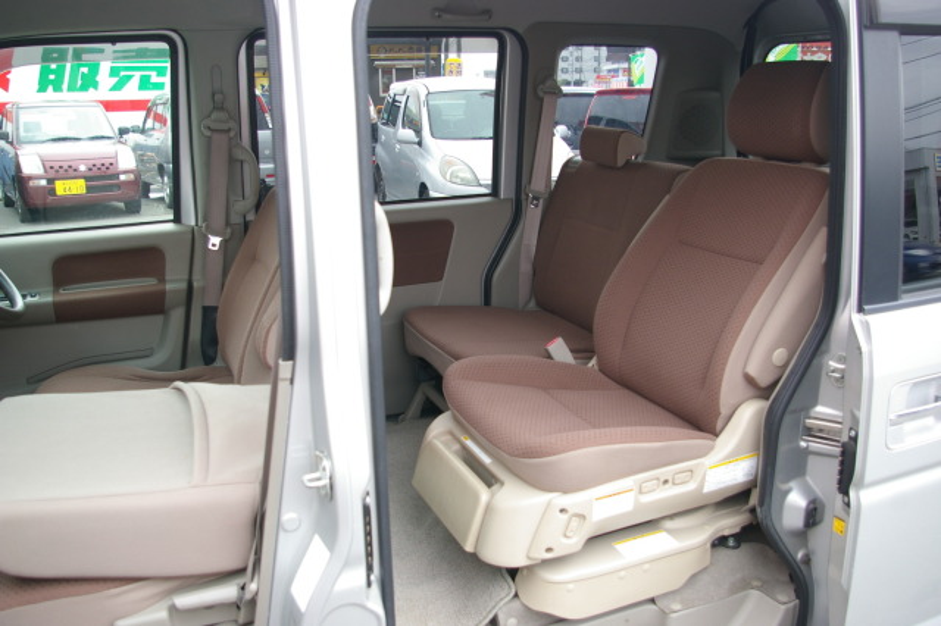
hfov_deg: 59.5
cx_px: 470
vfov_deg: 41.7
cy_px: 313
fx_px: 823
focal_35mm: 32
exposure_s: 1/60
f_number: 4.5
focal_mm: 21
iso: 200
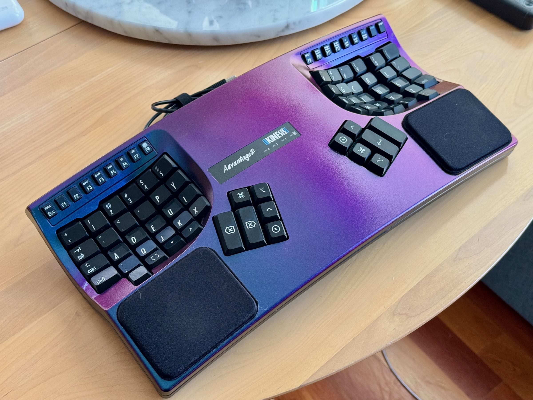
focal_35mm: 48
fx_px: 739
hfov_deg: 39.6
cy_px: 200
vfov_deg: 30.3
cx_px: 266
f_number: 1.78
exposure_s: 1/60
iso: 200
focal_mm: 6.76
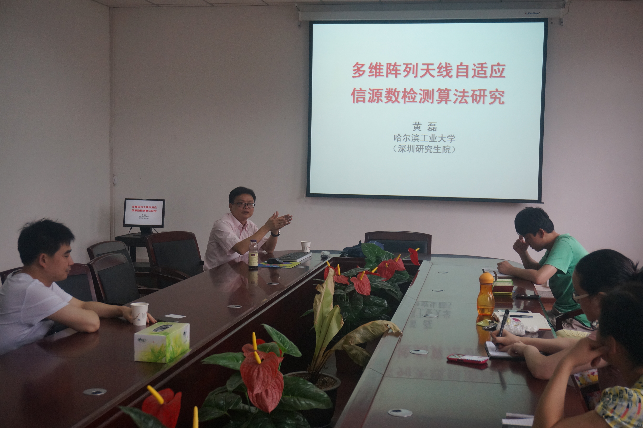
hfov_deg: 41.2
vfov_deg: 28.0
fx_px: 856
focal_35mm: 48
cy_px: 214
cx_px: 322
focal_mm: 32
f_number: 5
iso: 640
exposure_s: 1/160
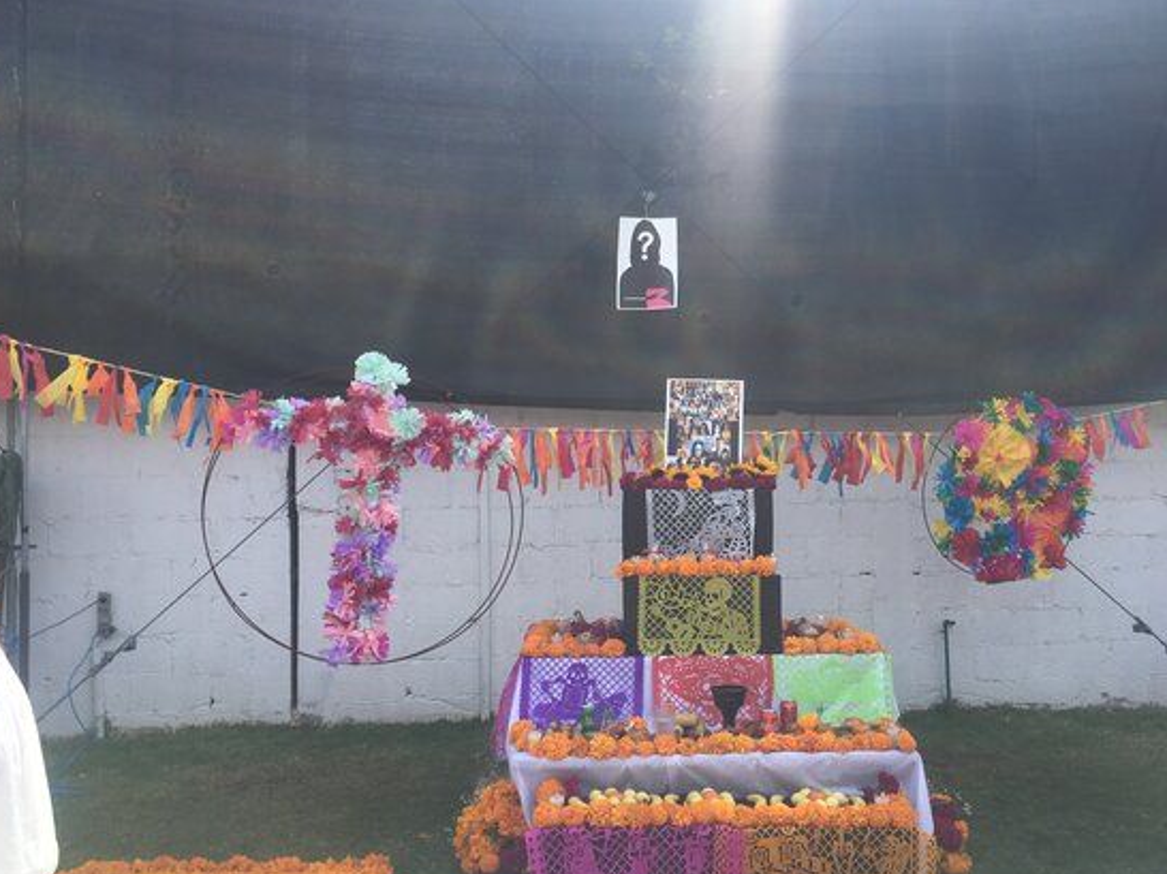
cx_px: 654
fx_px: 1146
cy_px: 457
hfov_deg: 53.8
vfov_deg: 41.8
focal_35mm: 34
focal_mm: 4.15
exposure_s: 1/801
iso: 25
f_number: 2.2
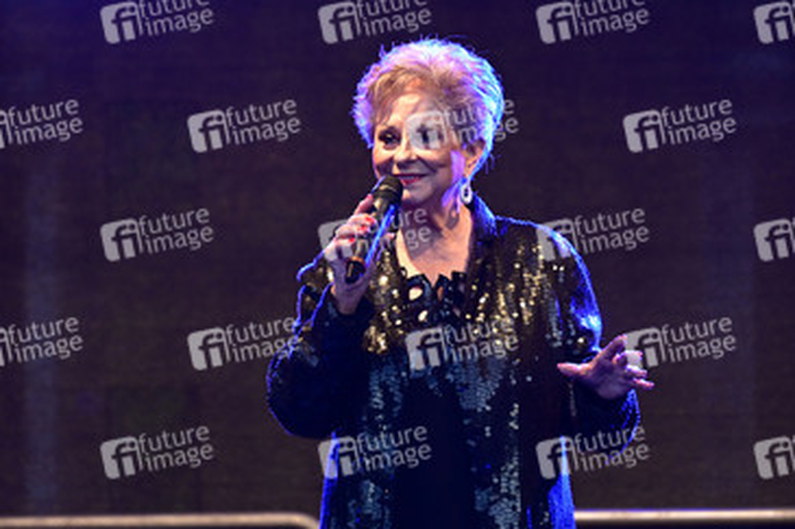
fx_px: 5452
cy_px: 290
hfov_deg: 8.3
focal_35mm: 247
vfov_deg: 5.6
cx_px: 404
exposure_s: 1/250
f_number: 3.2
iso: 3200
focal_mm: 200
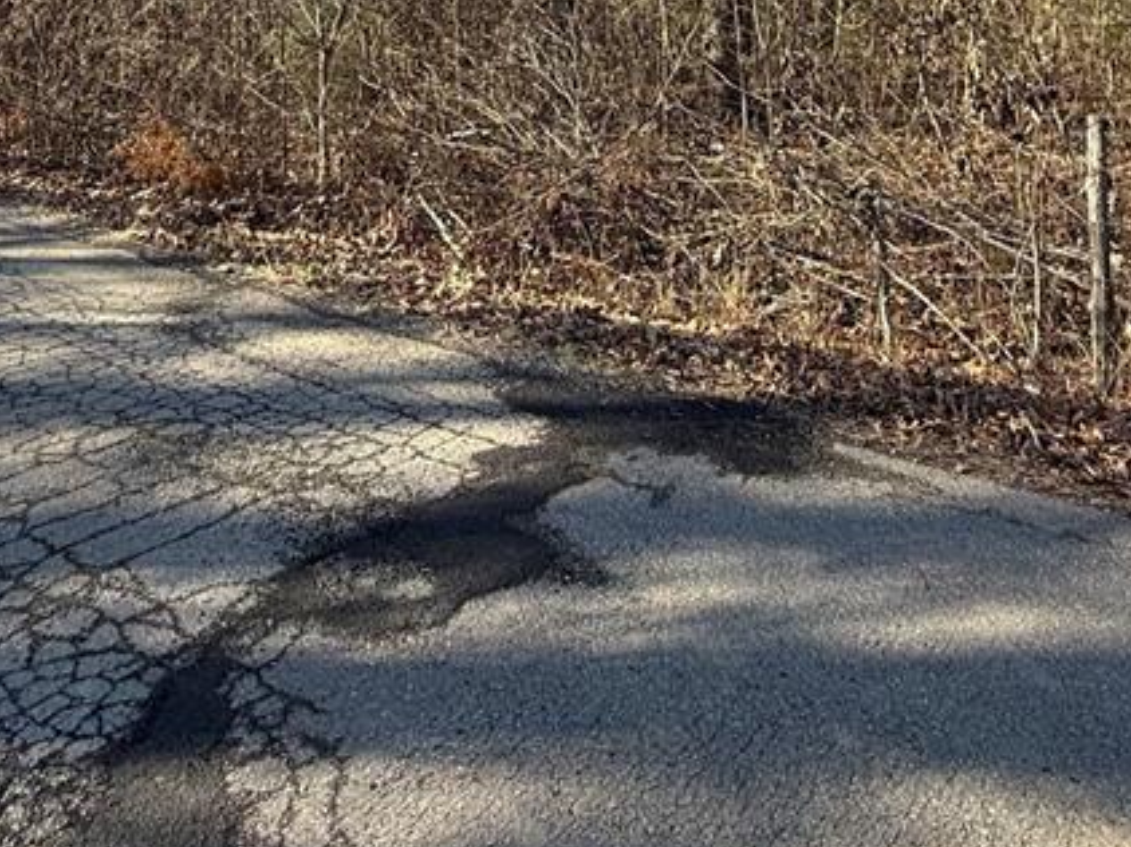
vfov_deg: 35.3
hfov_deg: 54.0
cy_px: -102
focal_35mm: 34
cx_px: 584
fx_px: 1110
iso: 50
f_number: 2.2
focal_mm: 2.22
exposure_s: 1/554
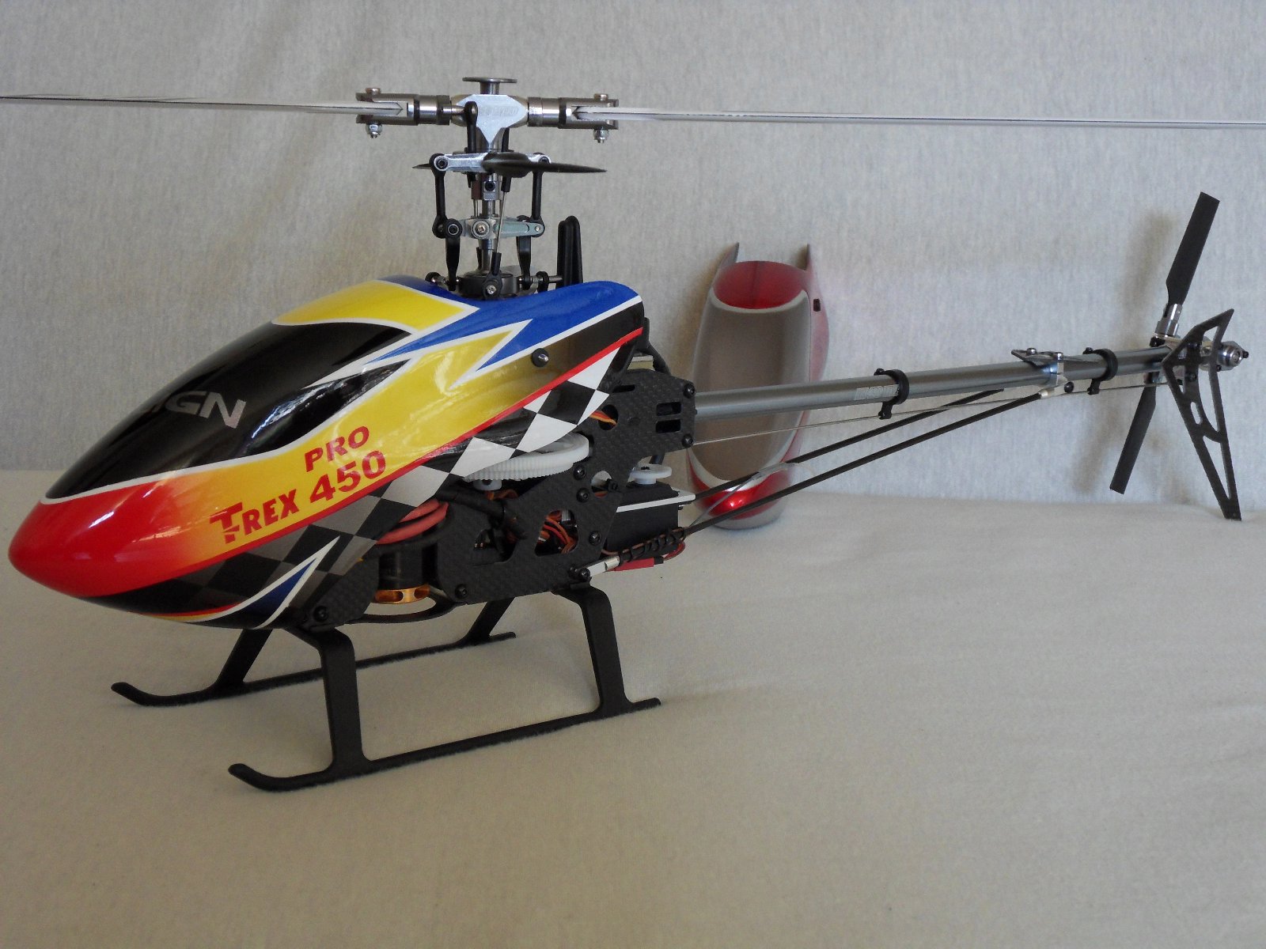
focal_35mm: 52
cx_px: 633
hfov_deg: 36.8
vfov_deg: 28.0
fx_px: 1902
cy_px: 474
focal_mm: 9.1
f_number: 4.5
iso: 240
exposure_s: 1/45
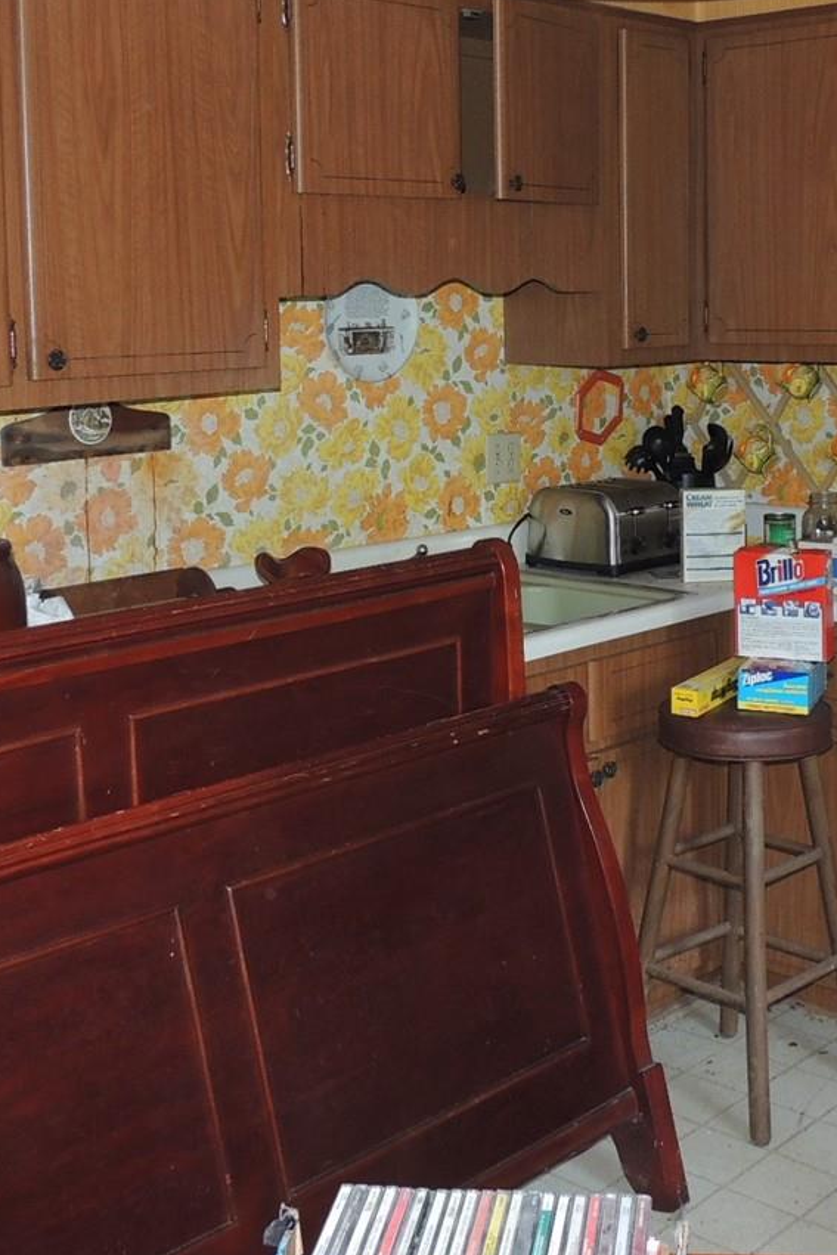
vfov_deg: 41.6
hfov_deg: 28.5
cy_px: 477
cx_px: 533
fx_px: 1638
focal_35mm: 47
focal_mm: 4.3
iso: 200
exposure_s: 1/30
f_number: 3
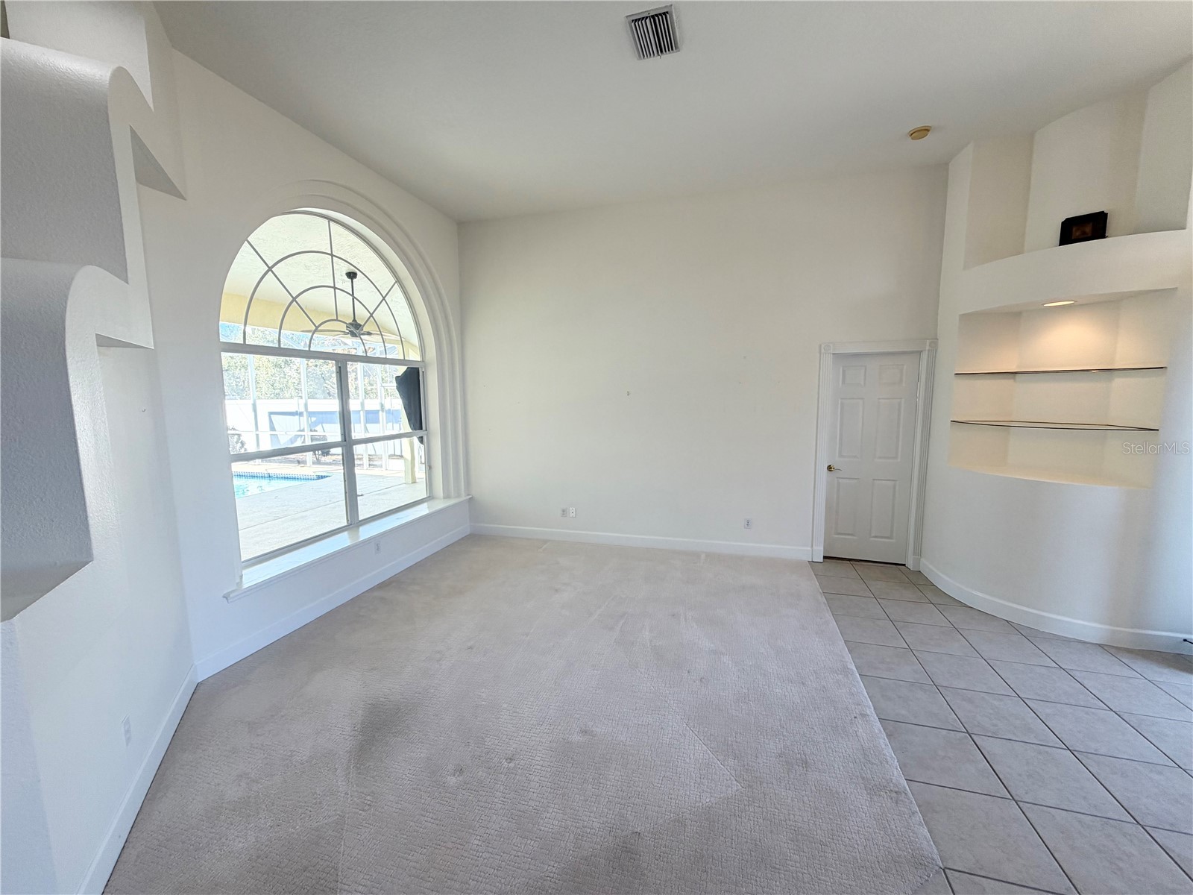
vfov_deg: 85.7
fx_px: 482
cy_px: 448
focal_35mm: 14
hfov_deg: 102.1
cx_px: 596
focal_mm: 2.22
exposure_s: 1/120
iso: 64
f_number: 2.2
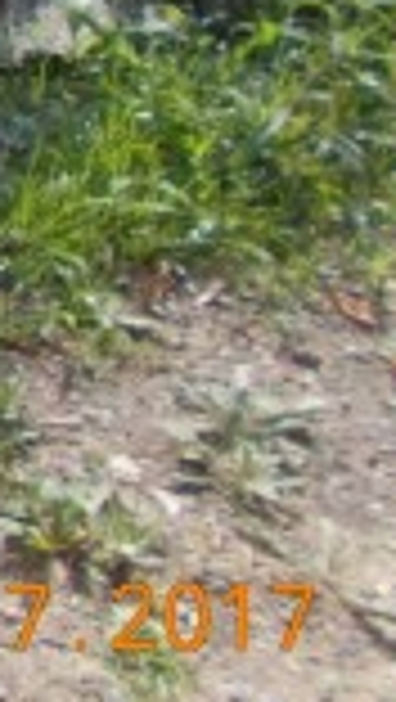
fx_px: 2161
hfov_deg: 8.1
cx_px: -976
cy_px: -207
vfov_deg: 17.3
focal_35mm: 116
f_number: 3.2
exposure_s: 1/400
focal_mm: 4.6
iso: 80
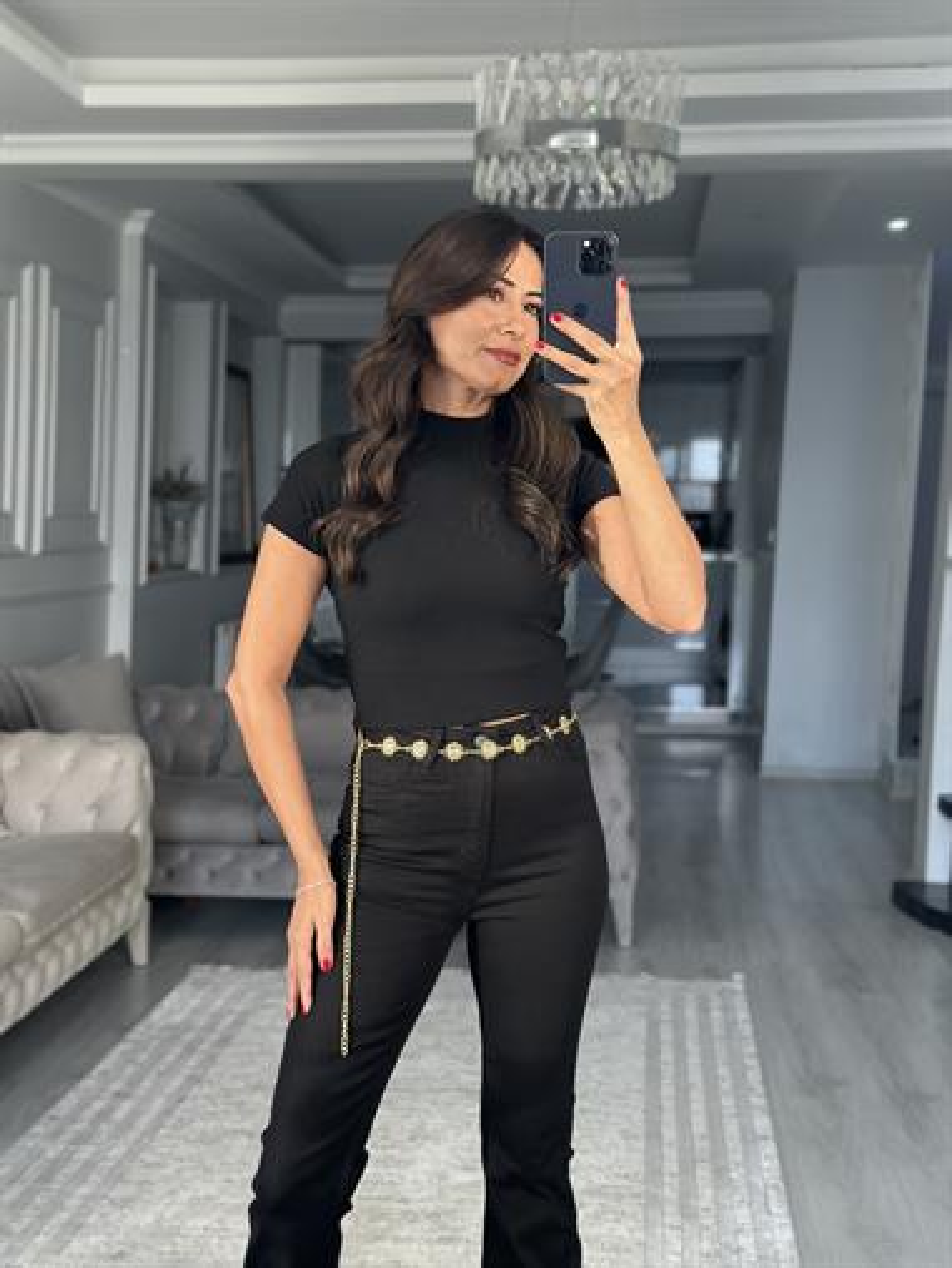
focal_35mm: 48
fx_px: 1759
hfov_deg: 30.3
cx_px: 476
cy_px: 634
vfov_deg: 39.6
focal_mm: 6.86
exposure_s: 1/80
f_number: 1.78
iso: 125
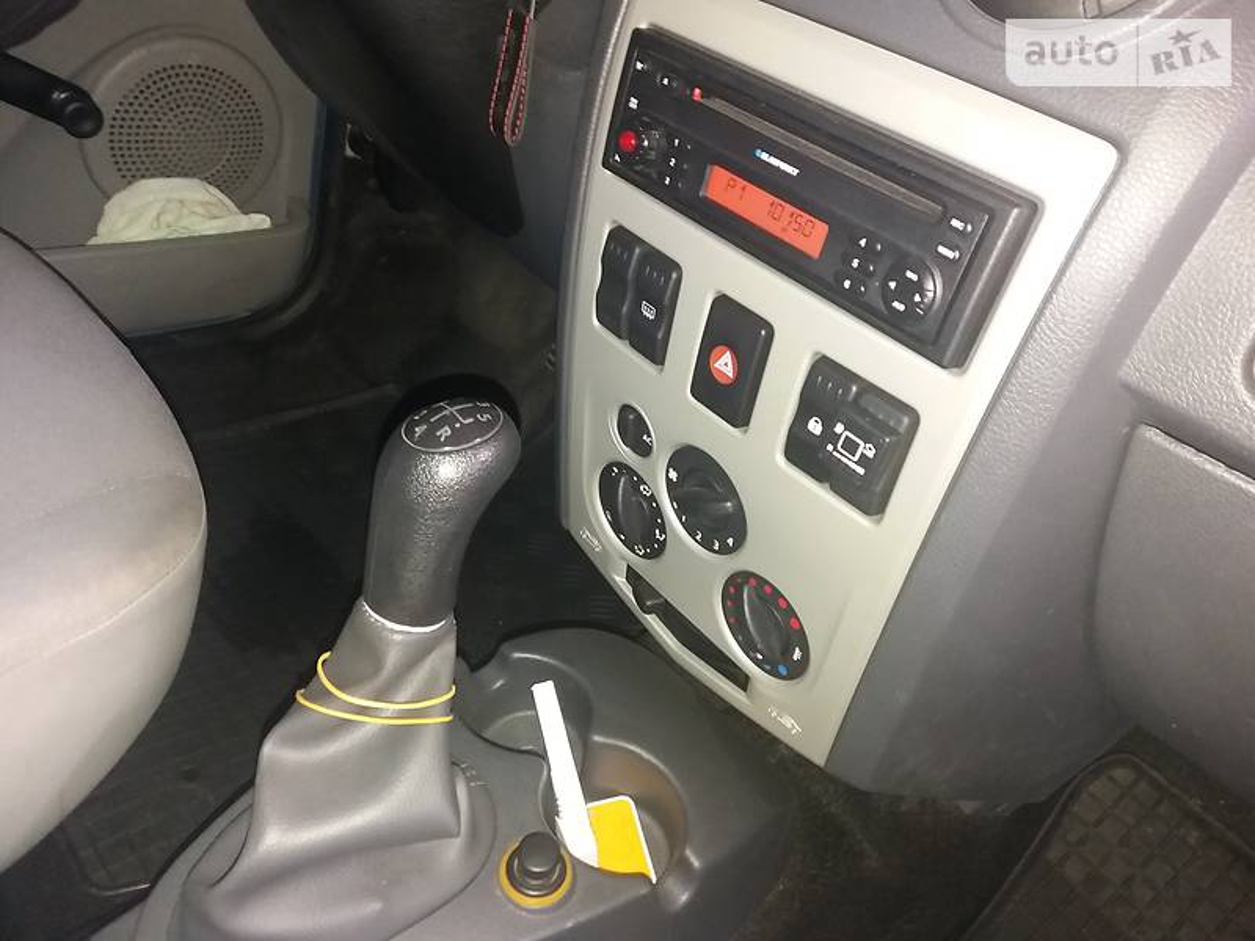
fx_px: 1015
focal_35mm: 28
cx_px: 628
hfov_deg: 63.4
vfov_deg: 49.7
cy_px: 470
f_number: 1.9
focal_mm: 3.7
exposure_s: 1/20
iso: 160
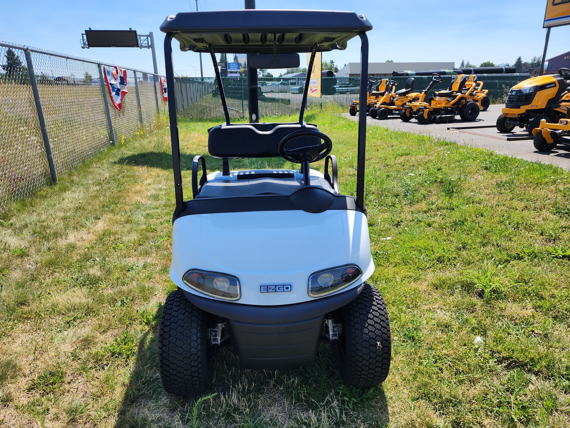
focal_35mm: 23
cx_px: 285
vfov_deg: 58.9
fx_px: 379
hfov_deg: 73.9
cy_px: 214
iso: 12
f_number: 1.8
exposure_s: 1/705
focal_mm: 6.4
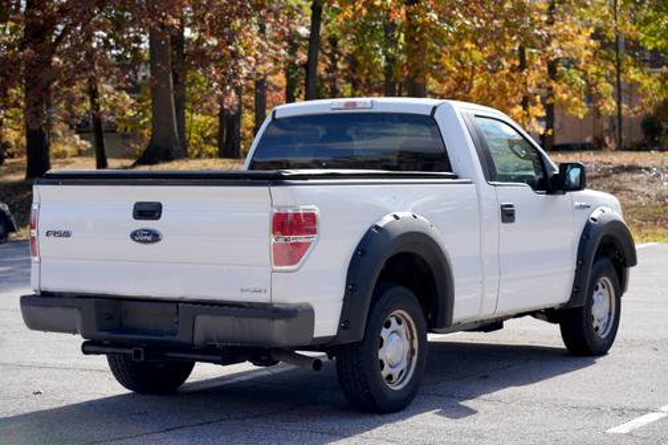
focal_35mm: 85
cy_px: 222
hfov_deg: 23.9
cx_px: 334
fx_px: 1577
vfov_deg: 16.1
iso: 100
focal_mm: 85
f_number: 5.6
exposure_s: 1/250
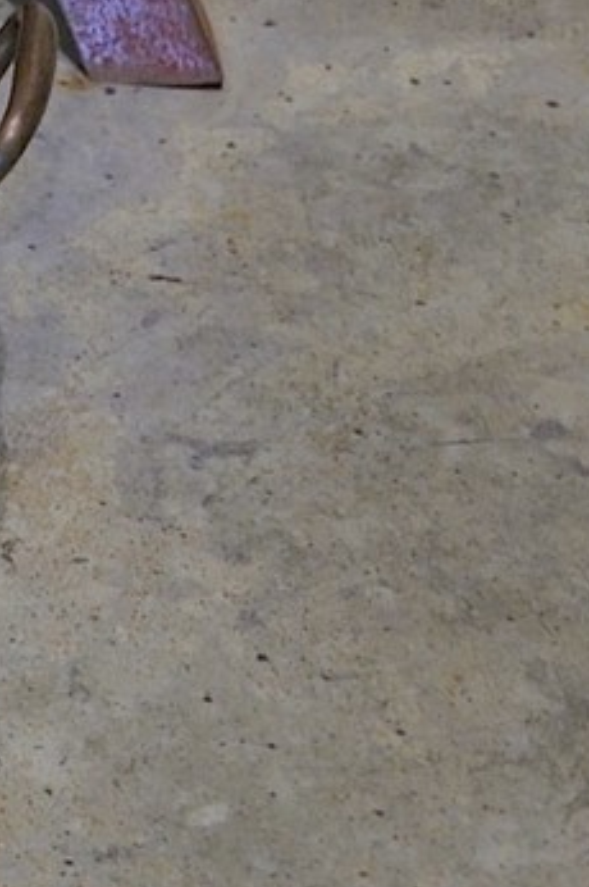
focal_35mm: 250
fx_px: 6147
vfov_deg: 7.0
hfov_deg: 5.2
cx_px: -1181
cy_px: -2183
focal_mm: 36
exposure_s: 1/4
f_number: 5.6
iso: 800
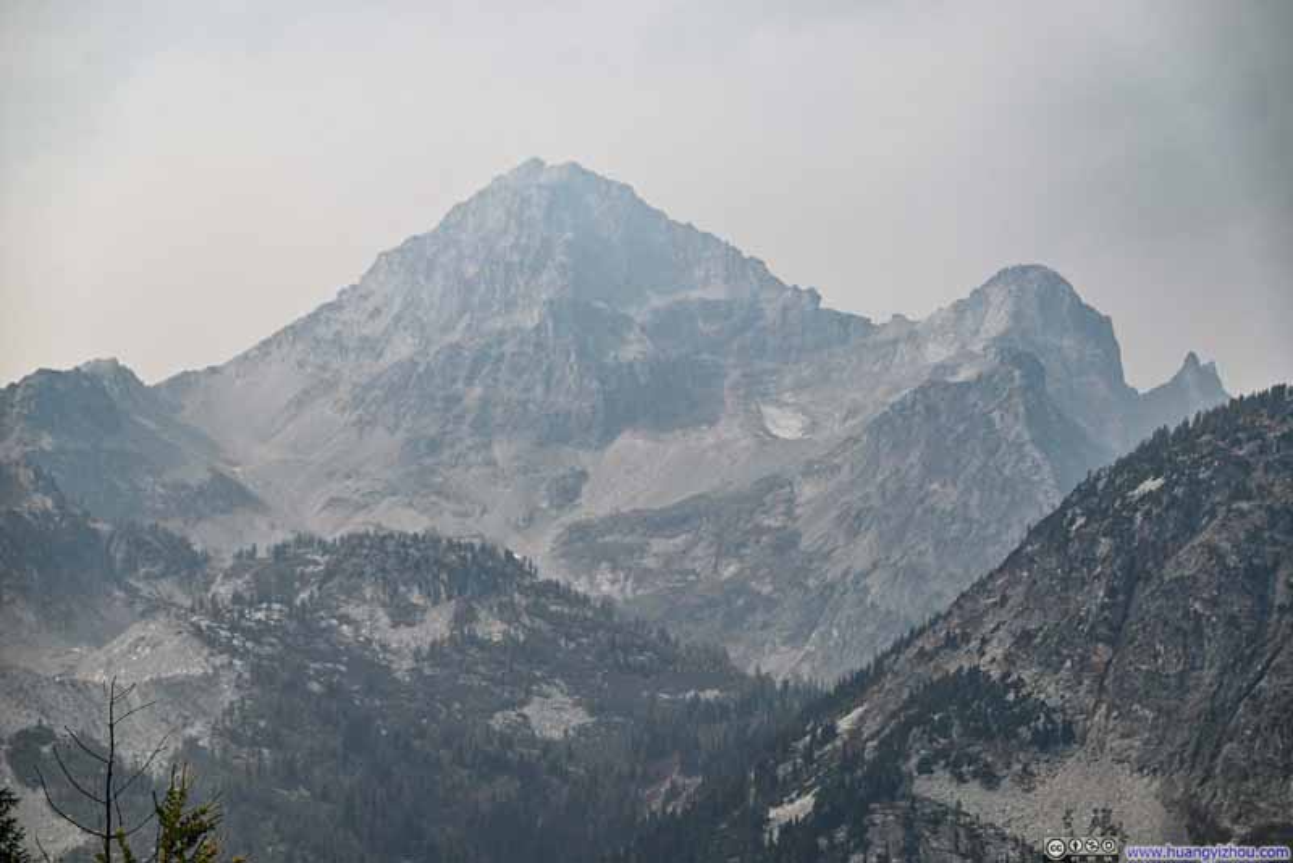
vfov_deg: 17.1
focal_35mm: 80
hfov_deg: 25.4
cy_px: 432
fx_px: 2874
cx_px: 646
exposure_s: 1/2000
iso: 100
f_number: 5
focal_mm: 80
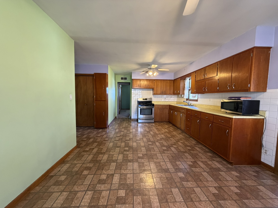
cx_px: 139
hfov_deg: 102.1
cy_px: 104
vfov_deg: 85.7
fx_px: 112
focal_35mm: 14
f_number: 2.2
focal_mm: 2.22
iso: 320
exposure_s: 1/60
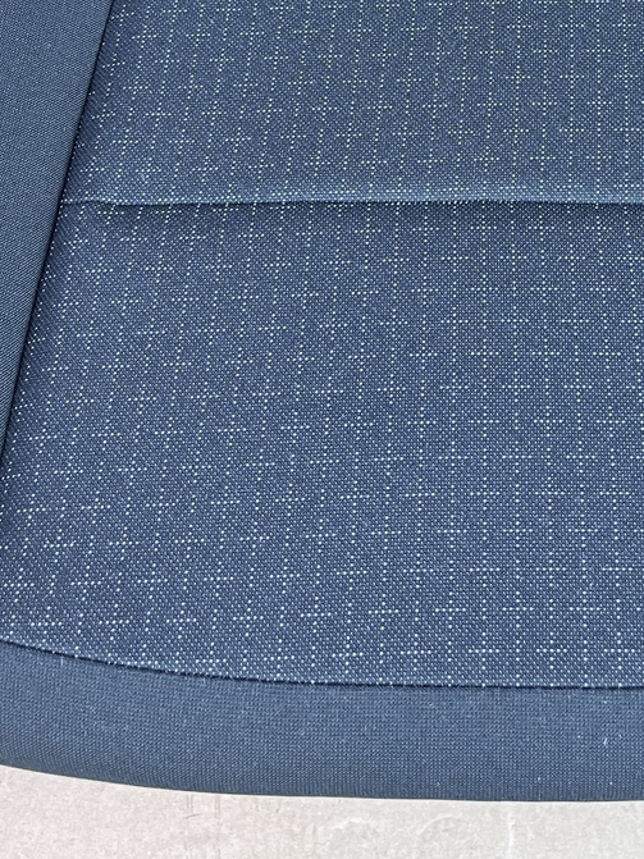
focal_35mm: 62
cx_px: 521
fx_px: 1538
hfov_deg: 23.3
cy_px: -72
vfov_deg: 28.5
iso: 125
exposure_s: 1/90
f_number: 1.6
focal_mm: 5.1
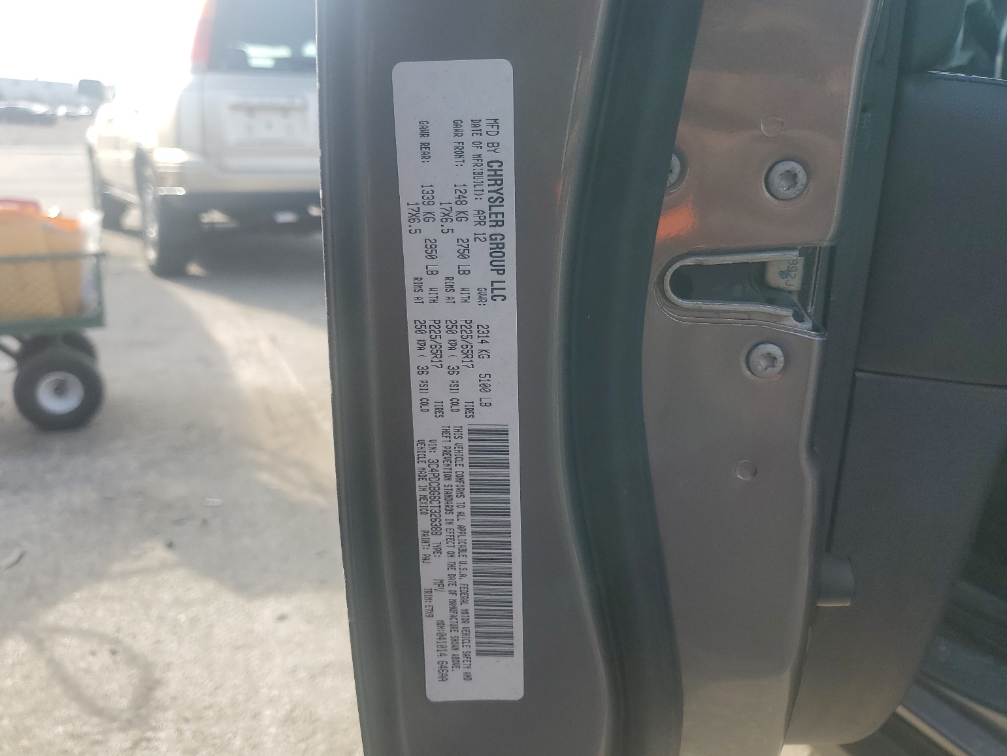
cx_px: 493
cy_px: 371
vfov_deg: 51.4
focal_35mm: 27
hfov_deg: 65.3
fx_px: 786
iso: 50
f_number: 1.5
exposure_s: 1/833
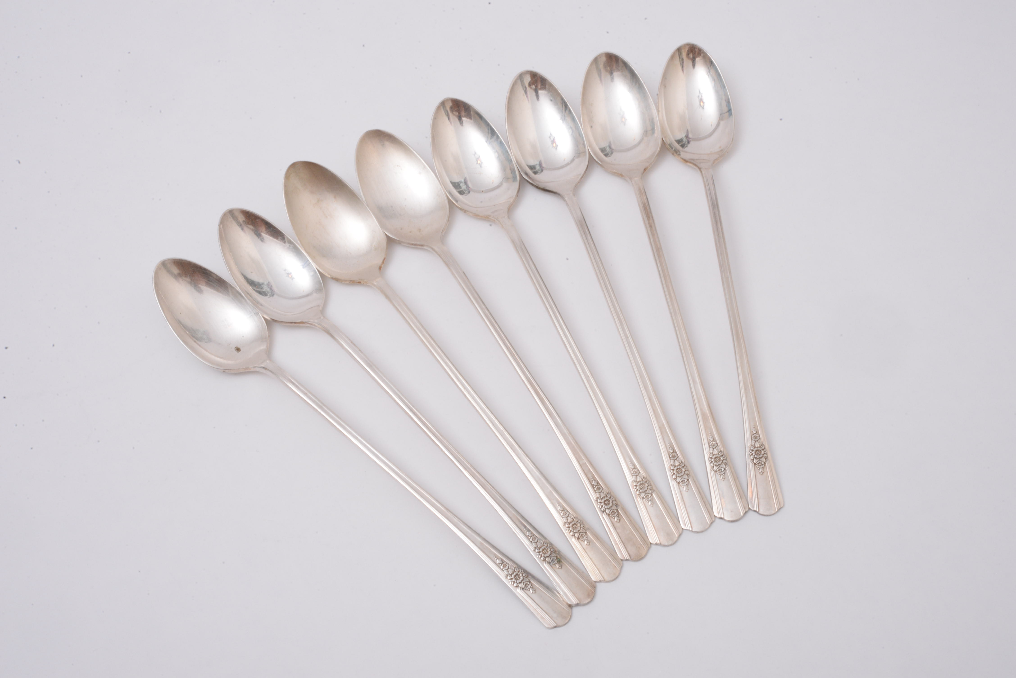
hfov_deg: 33.4
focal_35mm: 60
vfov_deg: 22.6
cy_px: 339
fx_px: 1693
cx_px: 508
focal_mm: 60
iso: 1000
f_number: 32
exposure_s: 1/100
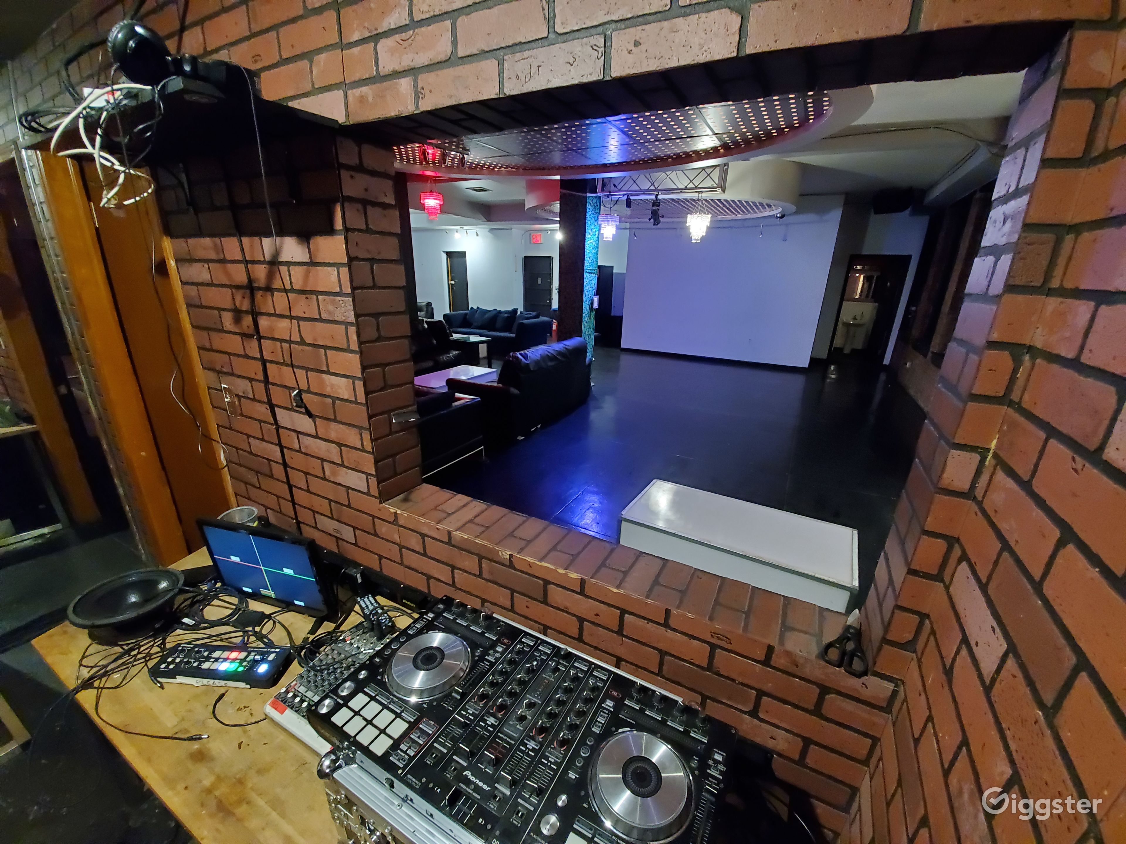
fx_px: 423
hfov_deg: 106.2
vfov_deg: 89.9
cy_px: 422
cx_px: 563
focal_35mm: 13
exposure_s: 1/14
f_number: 2.2
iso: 800
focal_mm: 1.8
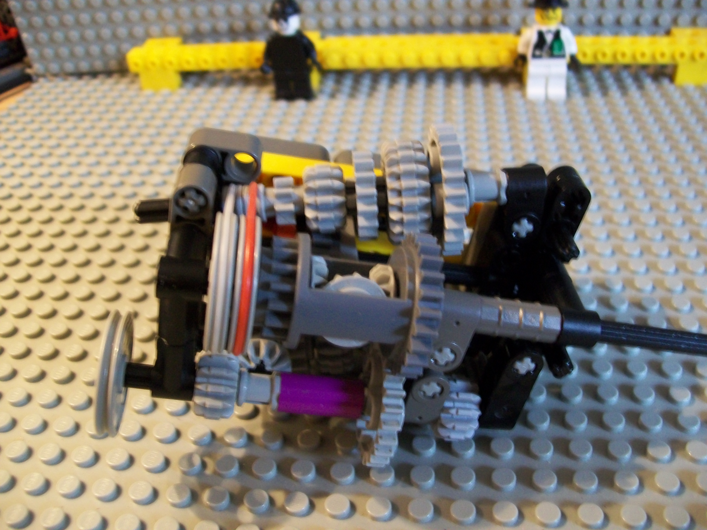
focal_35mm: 34
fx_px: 694
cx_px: 354
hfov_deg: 54.0
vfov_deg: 41.8
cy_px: 265
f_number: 2.7
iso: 160
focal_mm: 6.1
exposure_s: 1/10
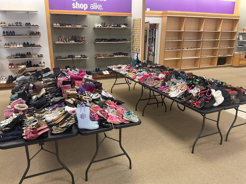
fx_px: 206
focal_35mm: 29
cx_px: 123
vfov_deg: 48.2
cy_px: 92
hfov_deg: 61.7
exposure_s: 1/60
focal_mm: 3
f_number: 1.8
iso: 125
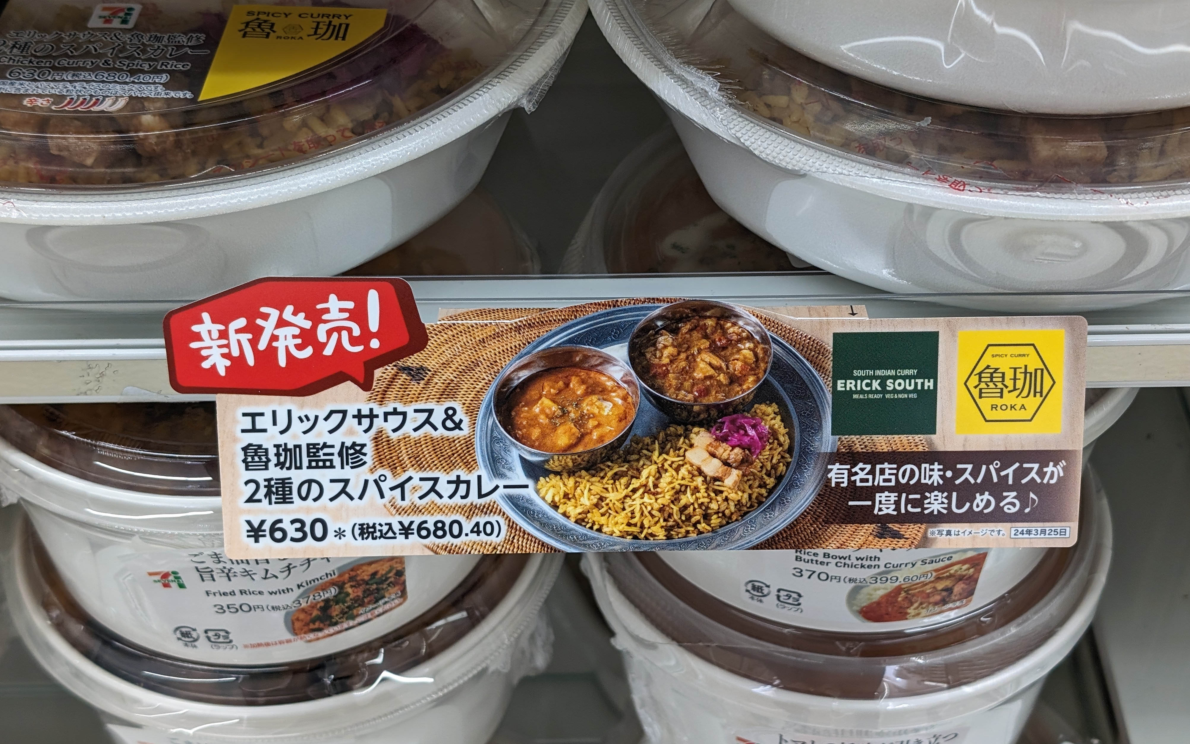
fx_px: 1719
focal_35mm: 53
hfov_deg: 38.2
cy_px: 411
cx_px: 596
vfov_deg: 24.4
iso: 66
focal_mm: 6.9
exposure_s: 1/106
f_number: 1.68
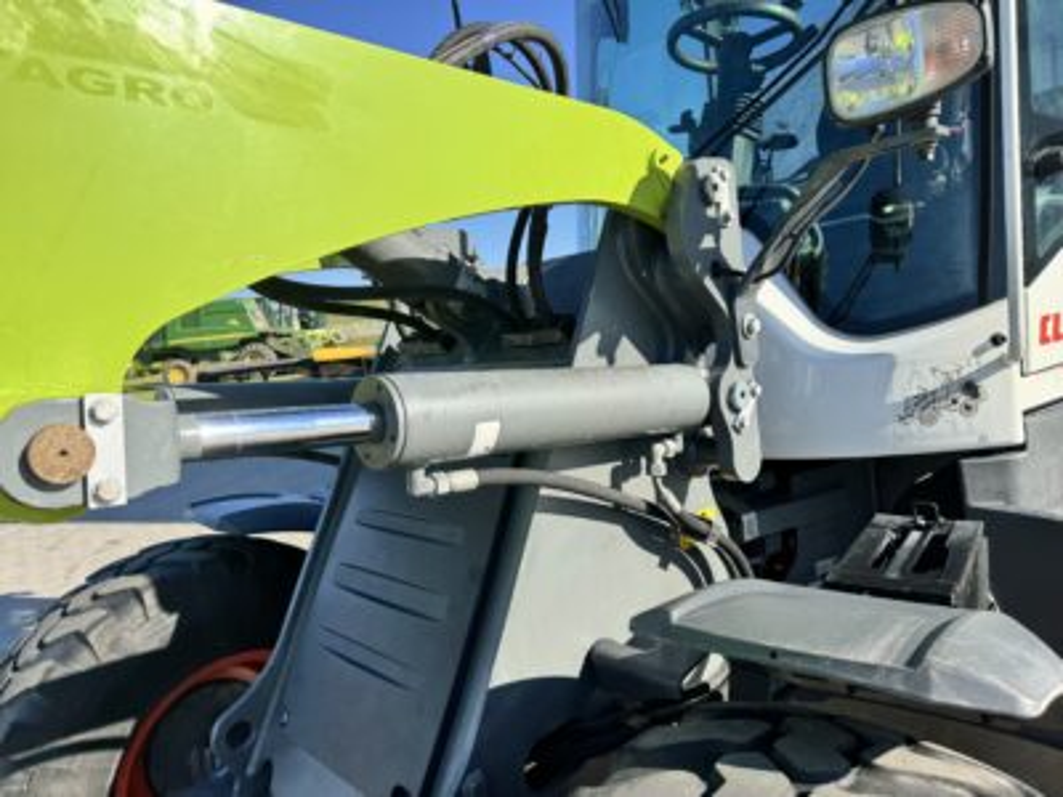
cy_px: 398
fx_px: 737
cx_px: 532
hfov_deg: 71.6
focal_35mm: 24
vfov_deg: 56.8
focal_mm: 6.76
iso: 80
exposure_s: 1/3247
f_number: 1.78
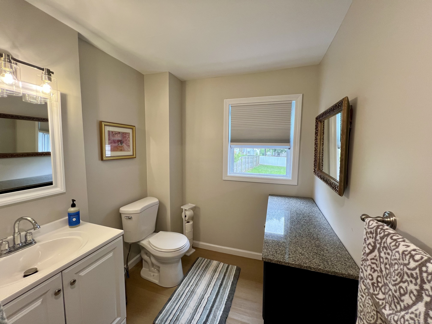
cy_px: 162
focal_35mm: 13
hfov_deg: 106.2
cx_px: 216
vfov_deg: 89.9
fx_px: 162
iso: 100
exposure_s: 1/120
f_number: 1.8
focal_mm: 1.57
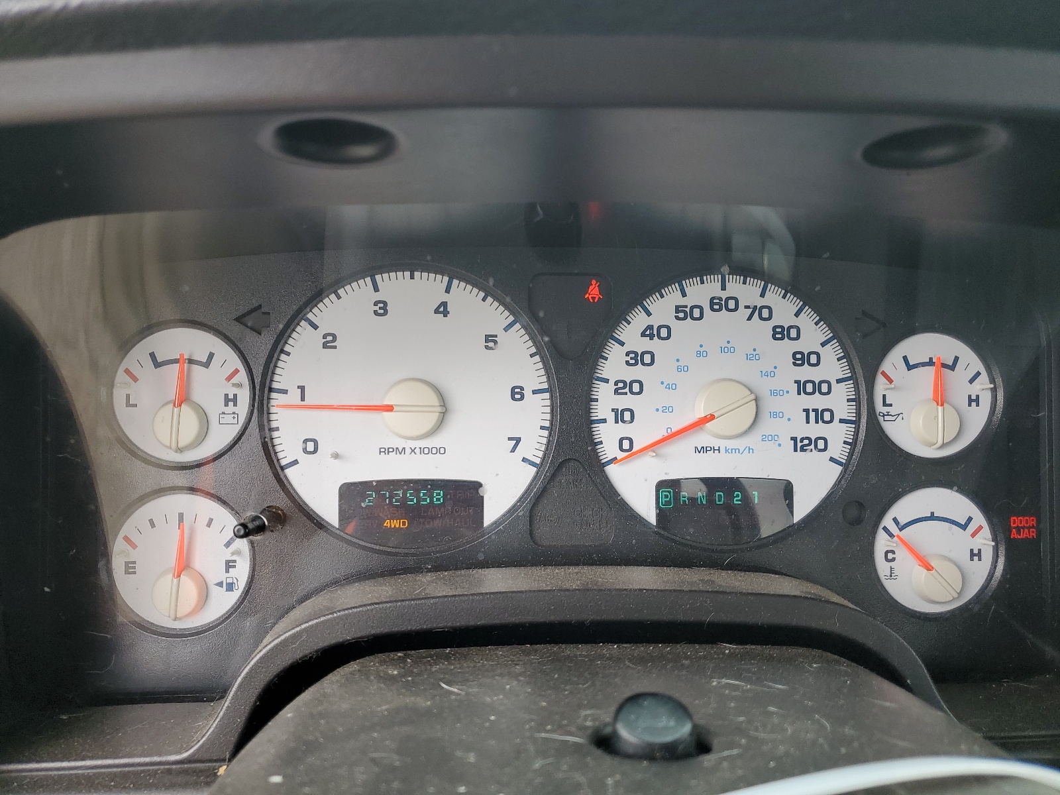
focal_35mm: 26
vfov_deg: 53.1
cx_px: 530
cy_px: 398
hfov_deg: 67.3
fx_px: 796
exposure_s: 1/200
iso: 50
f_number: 1.5
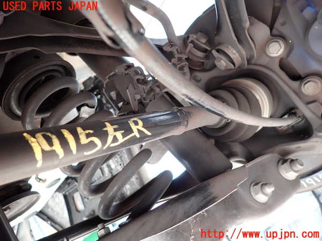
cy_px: 120
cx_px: 161
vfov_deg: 54.9
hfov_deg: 69.4
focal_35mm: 25
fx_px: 233
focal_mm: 4.5
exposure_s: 1/40
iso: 200
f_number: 2
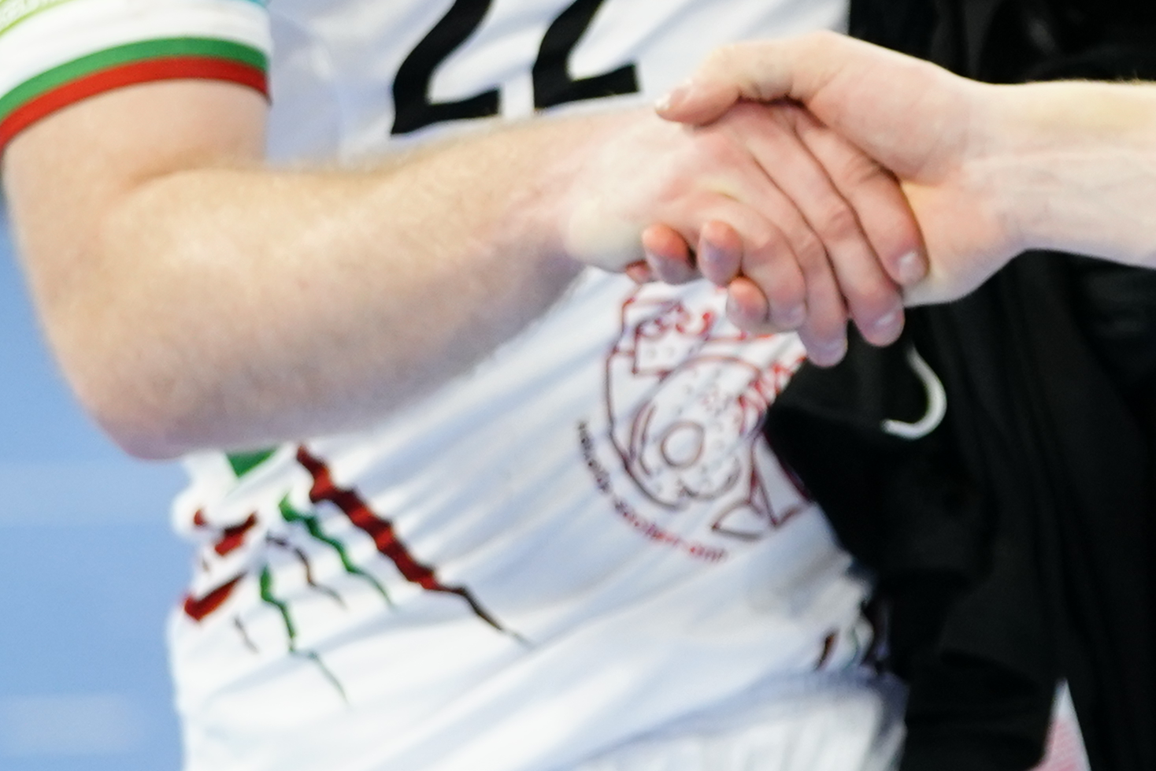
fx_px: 12074
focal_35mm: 376
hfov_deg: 5.5
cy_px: -310
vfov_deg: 3.6
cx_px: 1402
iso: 2000
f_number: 2.8
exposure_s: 1/800
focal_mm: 92
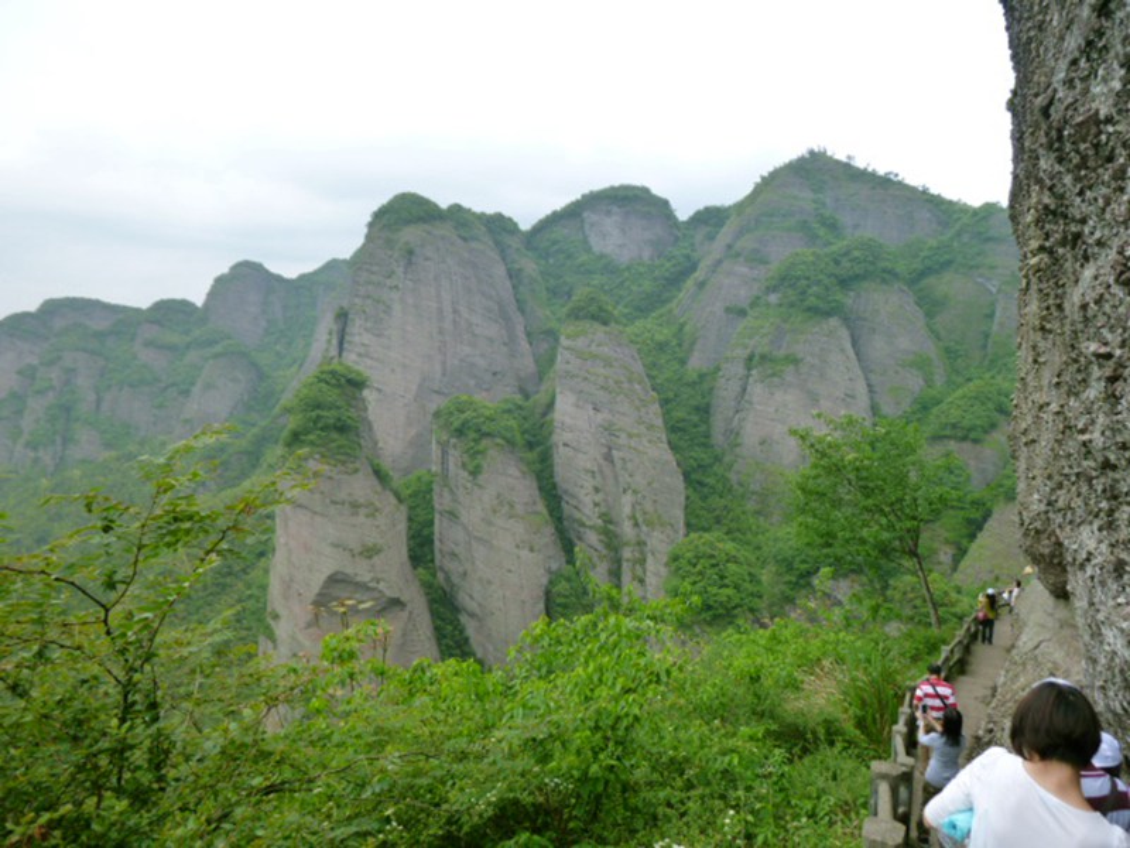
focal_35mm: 25
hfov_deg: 69.4
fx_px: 816
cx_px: 565
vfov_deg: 54.9
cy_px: 424
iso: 125
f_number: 3.3
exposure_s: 1/200
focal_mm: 4.5
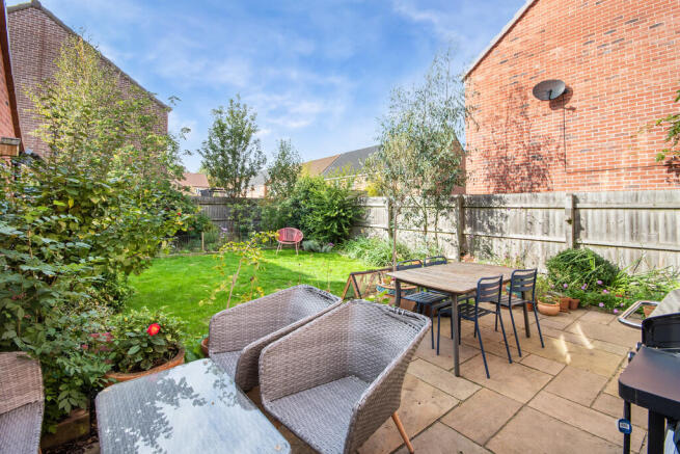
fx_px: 283
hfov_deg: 100.4
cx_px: 340
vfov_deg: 77.4
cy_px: 227
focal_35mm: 15
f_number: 8
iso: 100
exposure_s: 1/80
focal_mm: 10
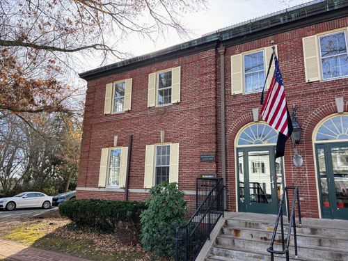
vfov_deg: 53.1
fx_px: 261
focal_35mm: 26
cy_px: 130
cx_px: 174
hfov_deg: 67.3
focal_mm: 5.96
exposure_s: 1/591
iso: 50
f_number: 1.6
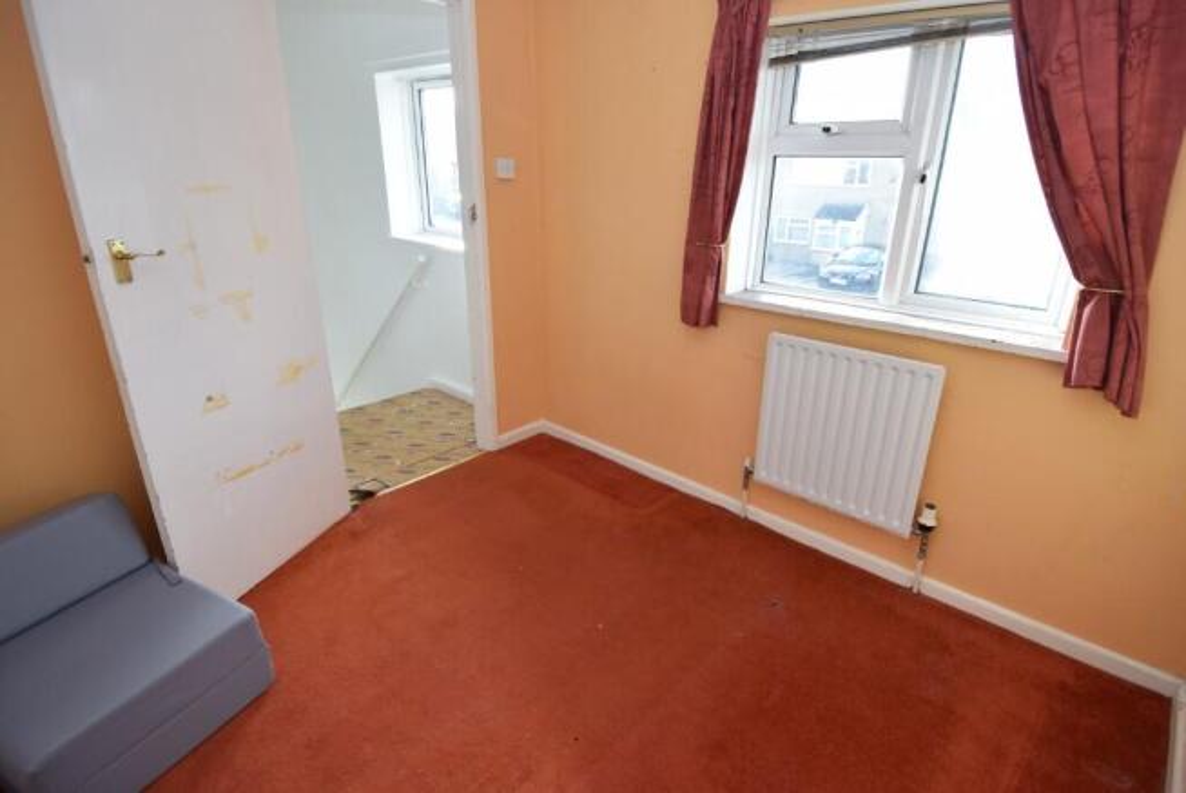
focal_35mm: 18
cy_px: 396
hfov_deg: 90.0
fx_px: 593
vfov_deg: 67.5
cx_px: 593
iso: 400
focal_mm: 12
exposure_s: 1/100
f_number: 5
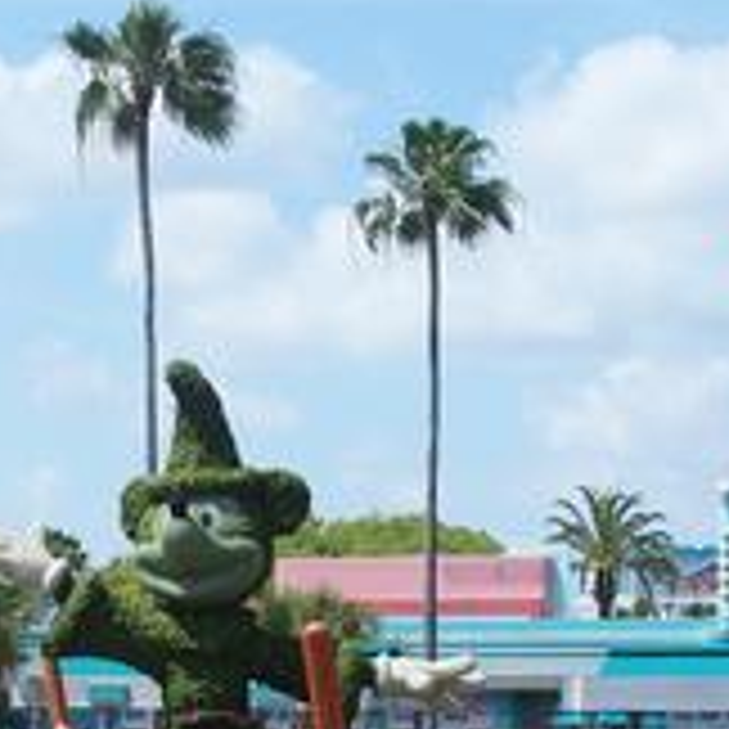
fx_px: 2931
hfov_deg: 14.0
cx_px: 58
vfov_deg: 14.1
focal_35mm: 123
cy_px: 634
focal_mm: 10.8
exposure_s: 1/1000
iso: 100
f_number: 4
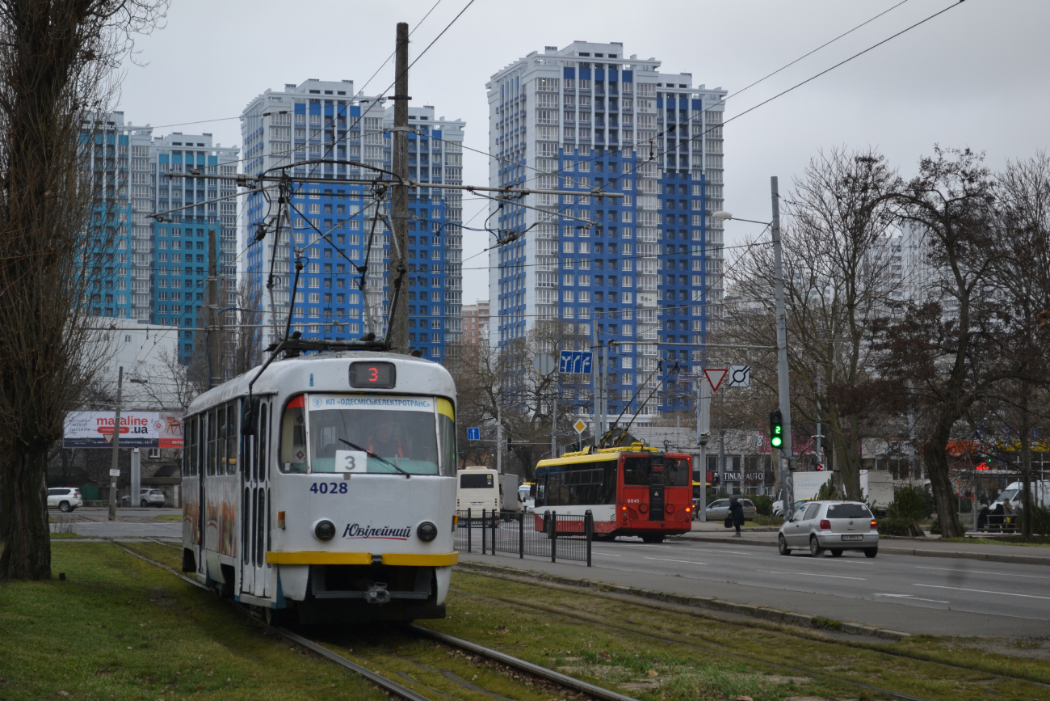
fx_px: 2275
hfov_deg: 26.0
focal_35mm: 78
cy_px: 350
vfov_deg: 17.5
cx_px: 525
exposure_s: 1/125
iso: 250
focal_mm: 52
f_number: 5.6
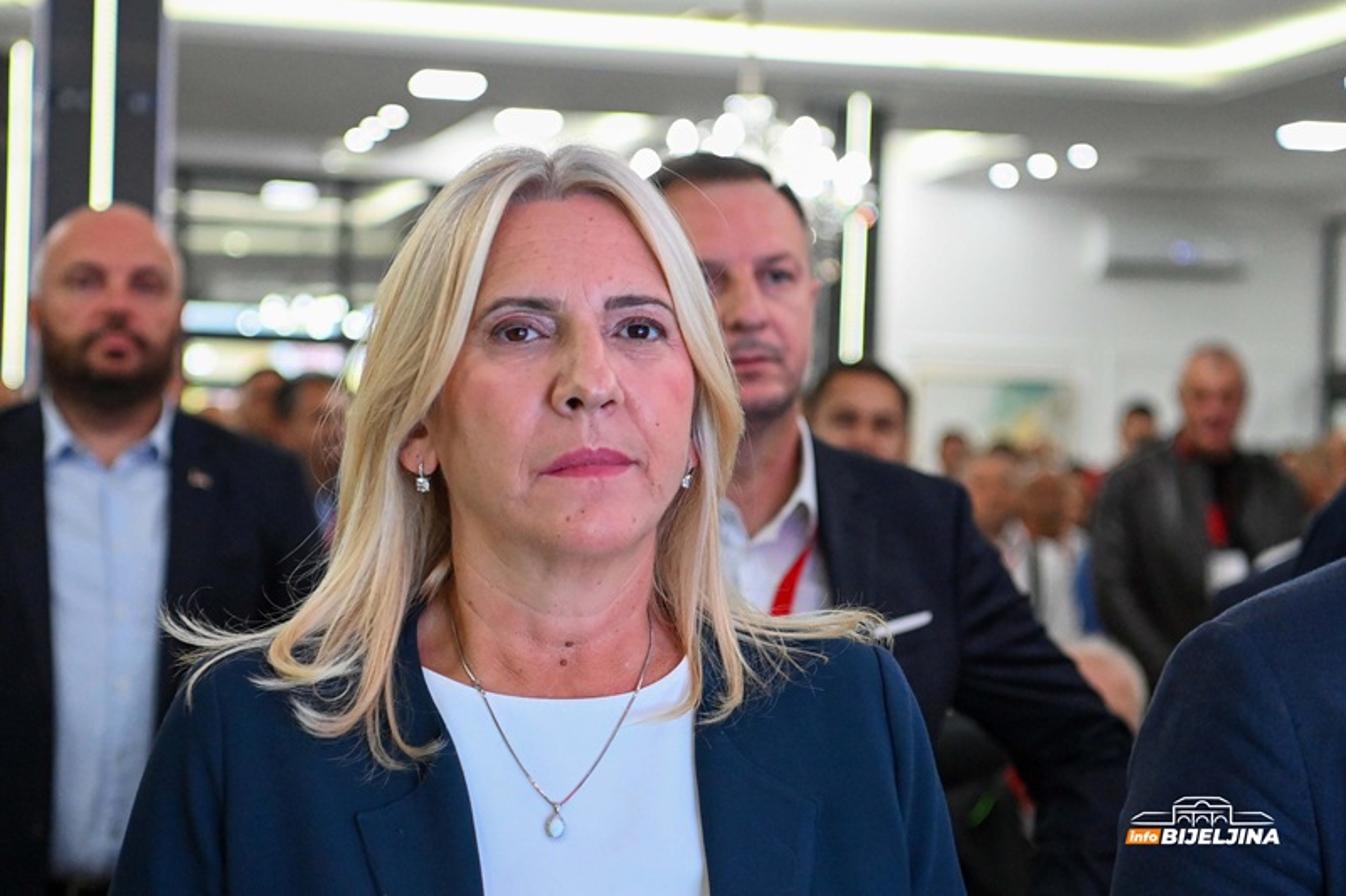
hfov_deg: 39.6
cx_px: 673
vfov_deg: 27.0
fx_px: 1869
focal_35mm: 50
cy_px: 448
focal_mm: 50
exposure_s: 1/500
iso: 3200
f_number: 2.8
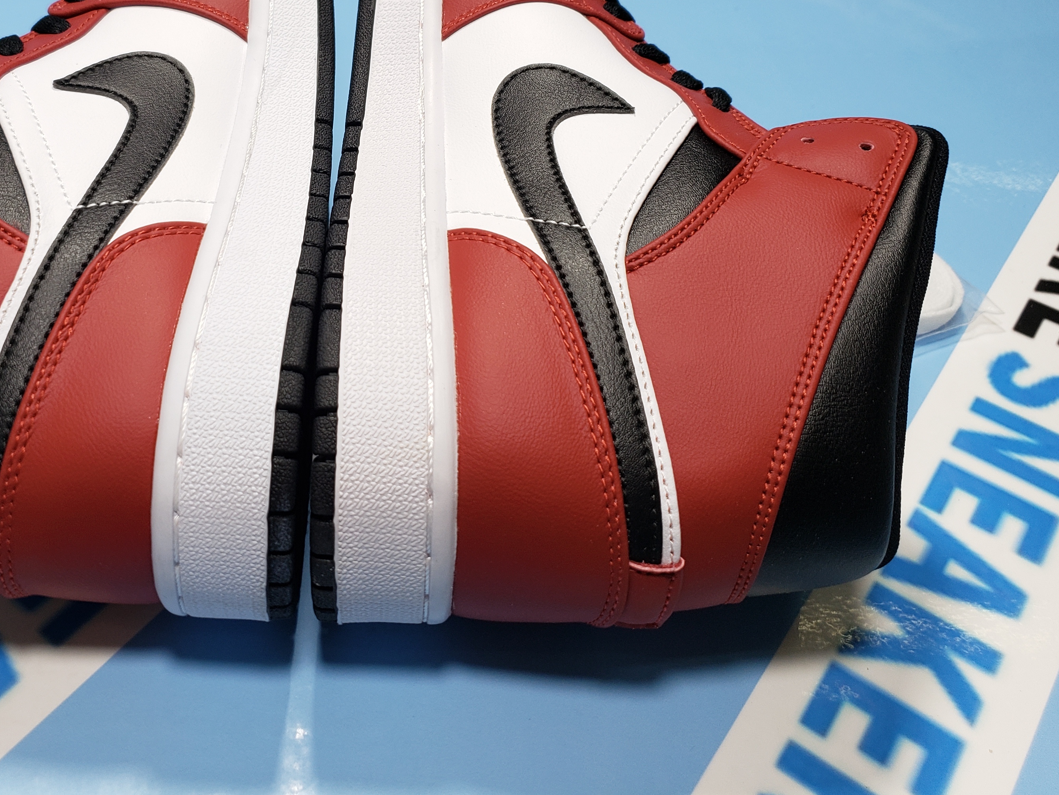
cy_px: 202
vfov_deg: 36.0
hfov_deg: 47.2
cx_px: 370
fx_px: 1193
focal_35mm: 39
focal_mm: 4.3
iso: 64
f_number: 1.5
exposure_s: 1/100
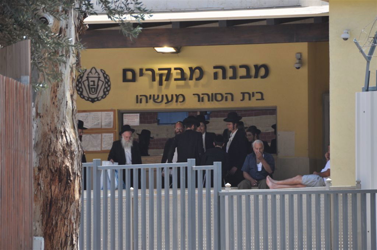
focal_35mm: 300
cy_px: 125
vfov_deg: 4.6
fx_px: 3138
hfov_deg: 6.9
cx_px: 188
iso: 320
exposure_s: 1/500
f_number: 5.6
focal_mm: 200
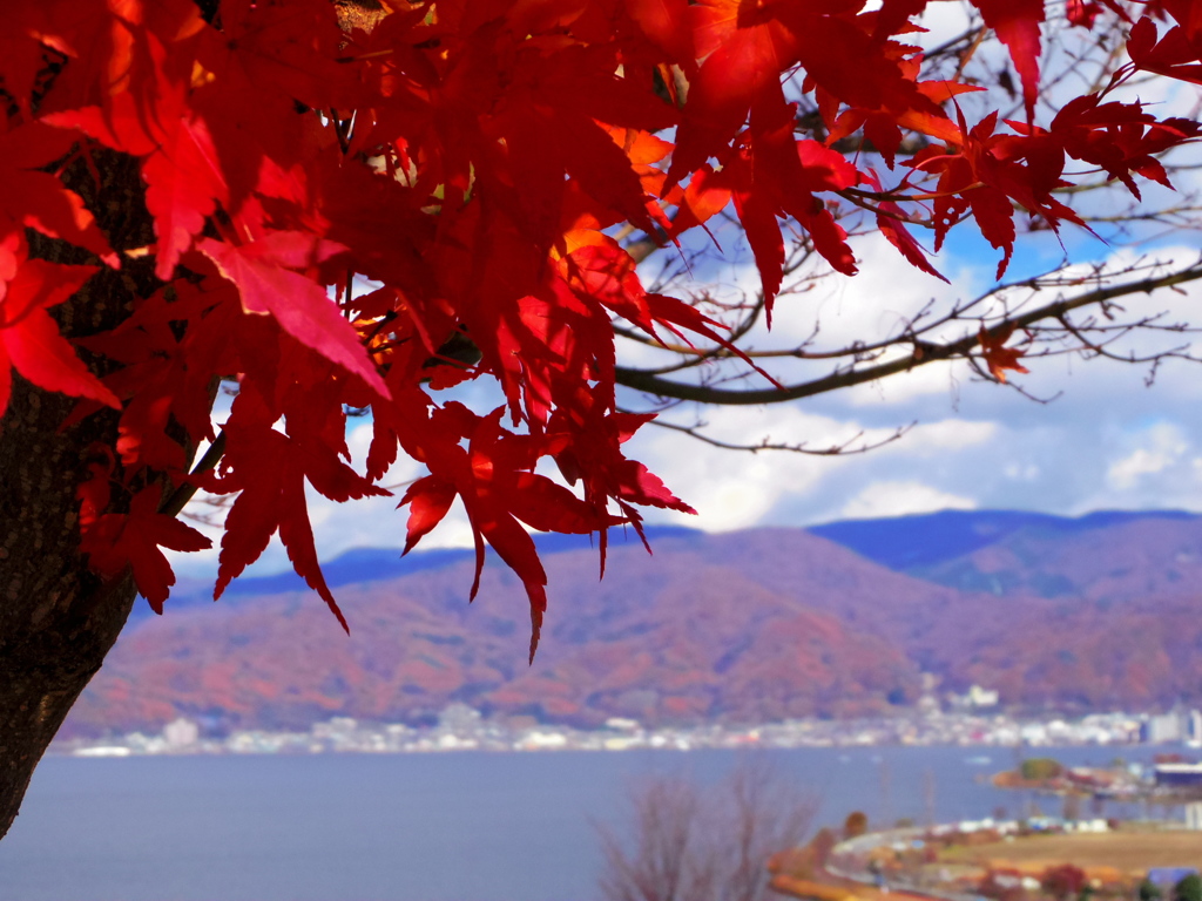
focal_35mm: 69
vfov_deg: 21.3
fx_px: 2396
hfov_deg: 28.2
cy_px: 450
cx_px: 601
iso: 500
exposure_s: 1/2000
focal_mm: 15
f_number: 5.6
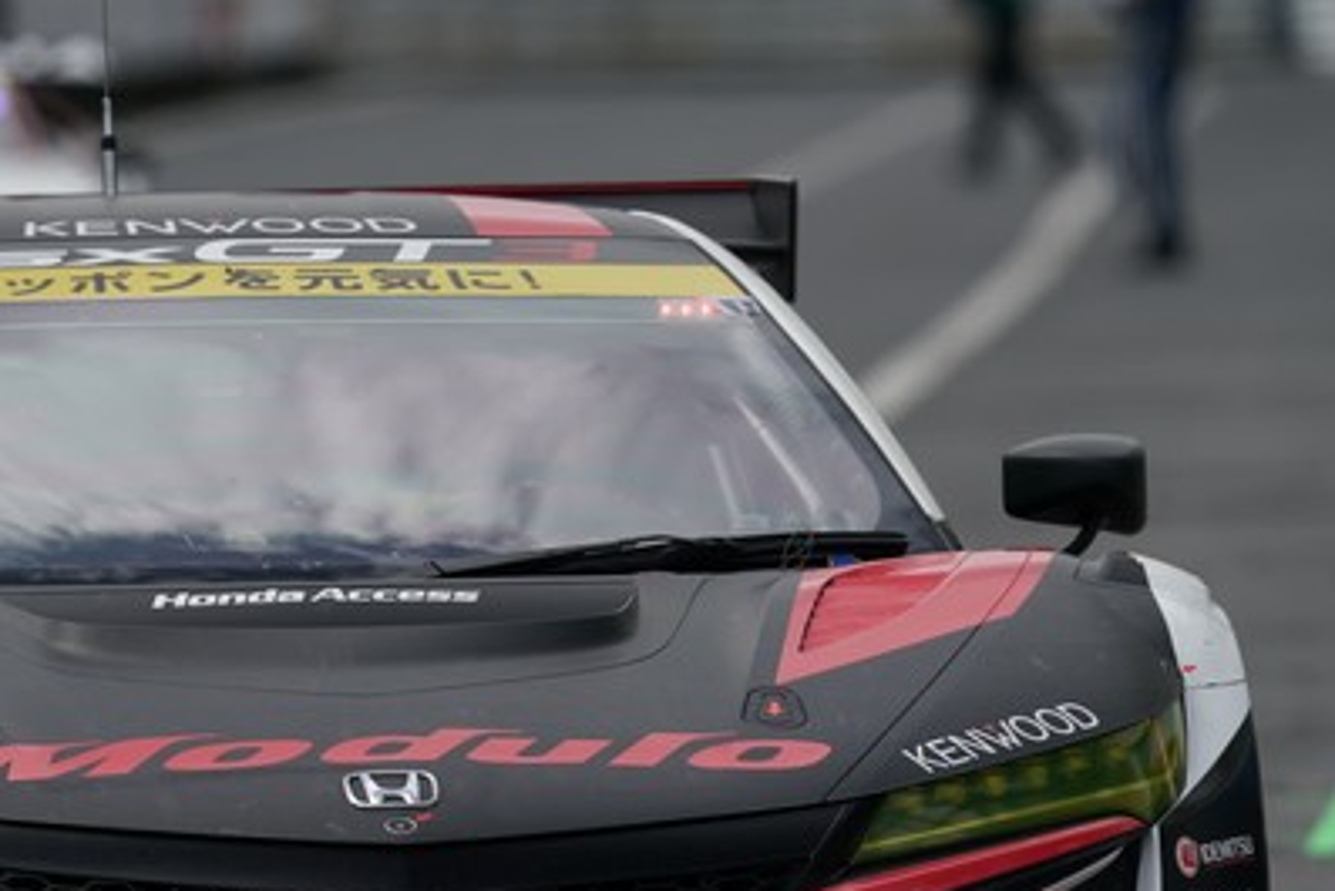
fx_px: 40322
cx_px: 289
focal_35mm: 1087
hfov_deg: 1.9
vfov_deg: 1.3
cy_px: 585
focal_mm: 600
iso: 200
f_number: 8
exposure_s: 1/640
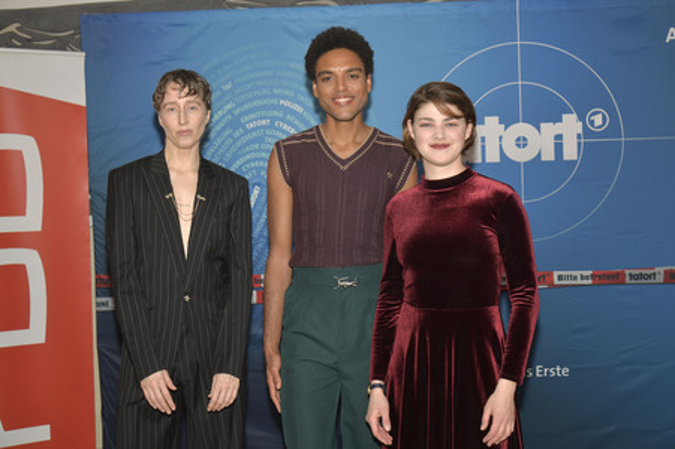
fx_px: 899
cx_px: 338
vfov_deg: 28.0
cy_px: 224
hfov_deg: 41.1
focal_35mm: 48
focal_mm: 48
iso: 640
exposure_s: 1/200
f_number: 5.6
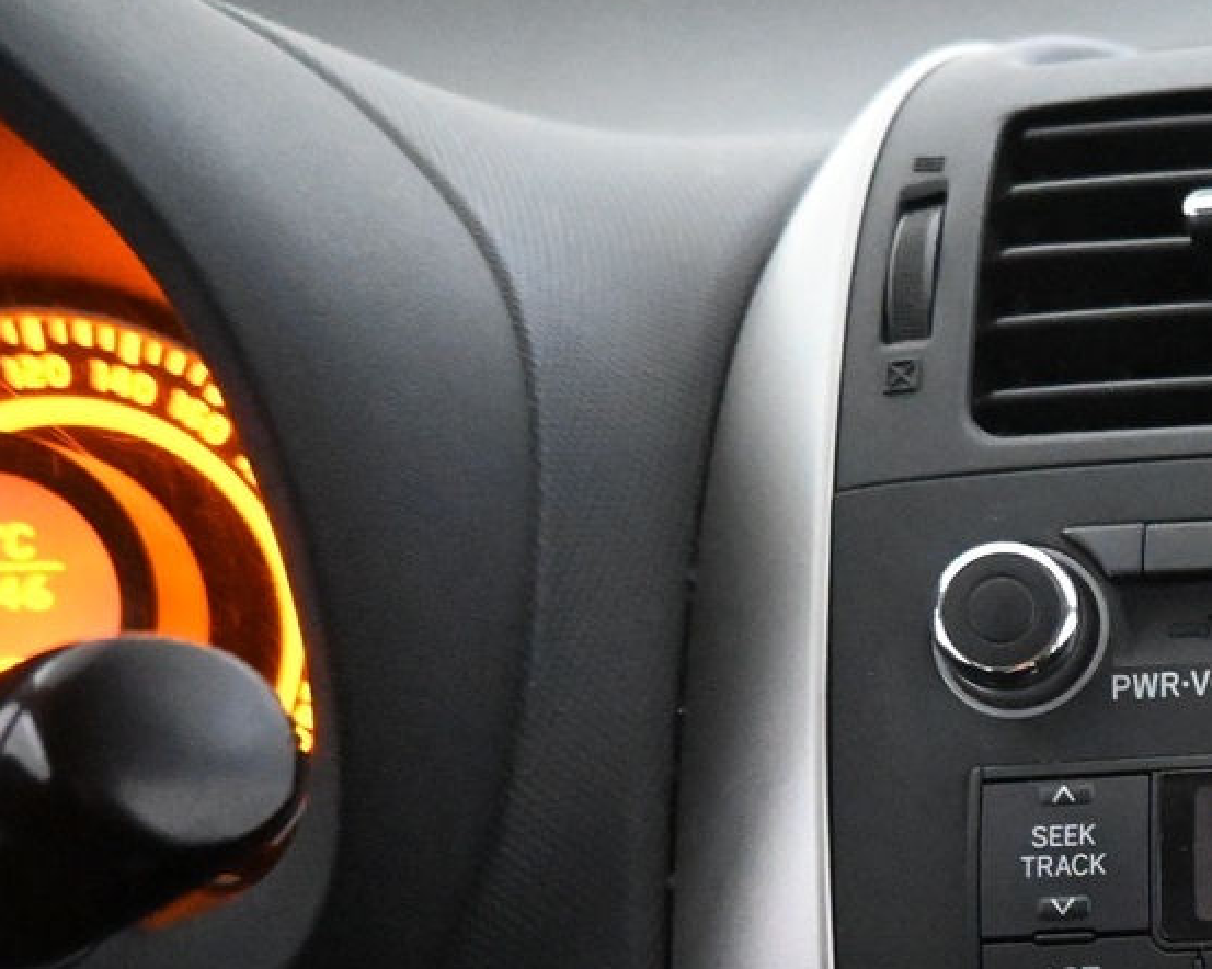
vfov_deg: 21.7
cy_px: 1122
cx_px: 1756
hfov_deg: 23.6
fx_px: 2367
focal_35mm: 66
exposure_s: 1/60
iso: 11400
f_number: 3.5
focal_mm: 16
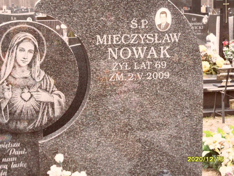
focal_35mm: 80
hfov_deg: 24.4
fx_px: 541
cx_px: 117
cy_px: 88
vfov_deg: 18.4
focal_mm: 13.2
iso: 400
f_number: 4.2
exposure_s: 1/45
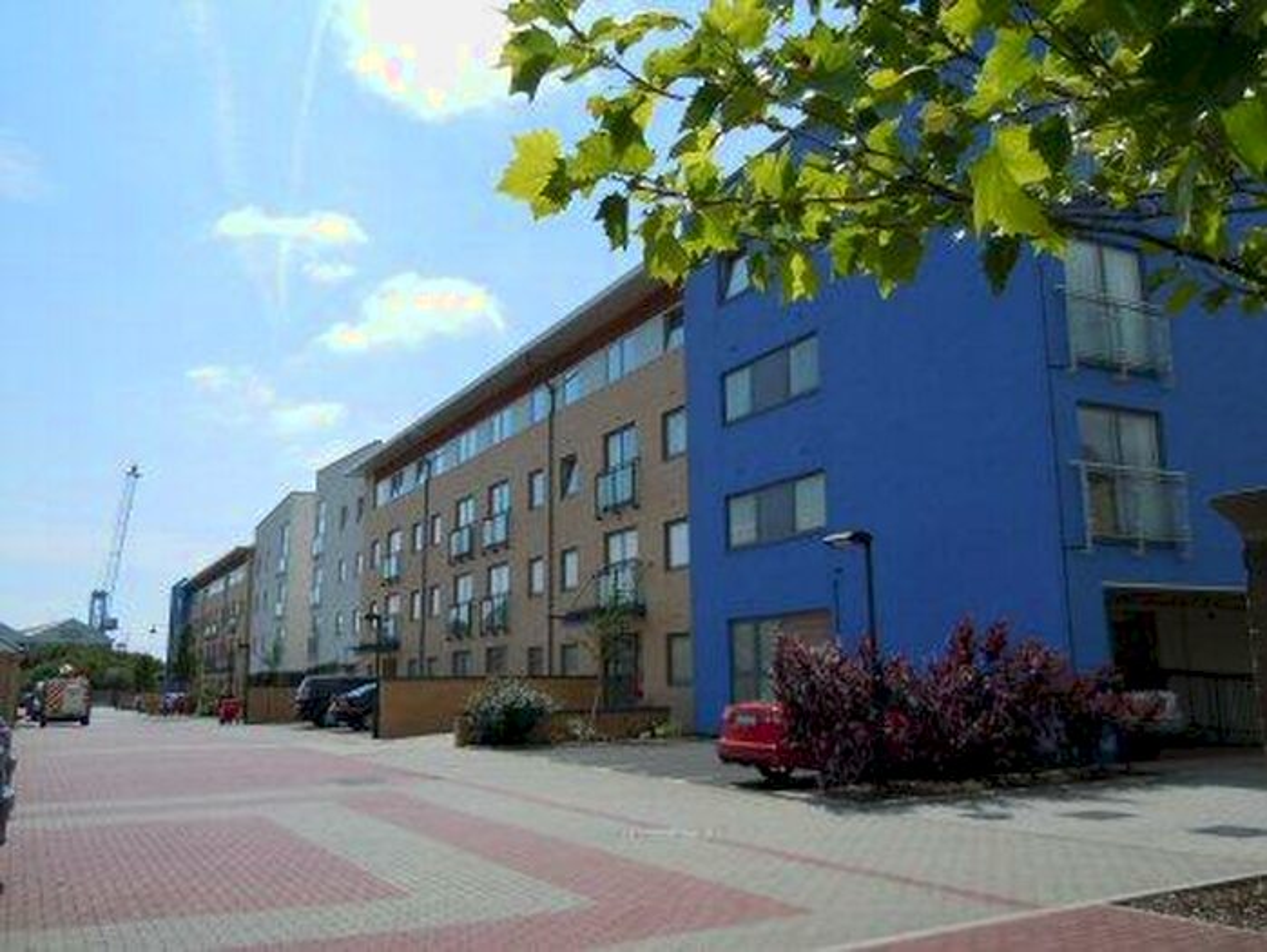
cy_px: 476
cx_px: 634
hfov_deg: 59.9
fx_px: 1099
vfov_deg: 46.8
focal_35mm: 30
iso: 100
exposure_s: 1/400
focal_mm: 5.4
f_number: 7
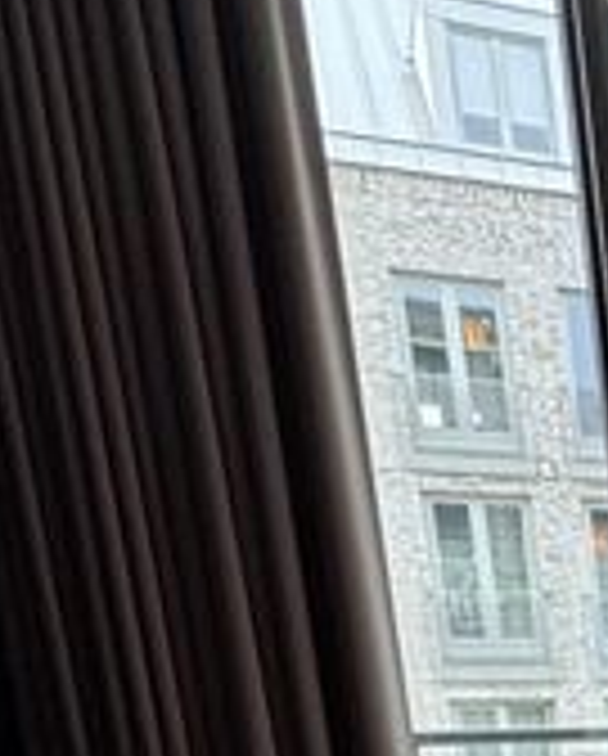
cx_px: 1401
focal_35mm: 52
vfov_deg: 28.7
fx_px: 1166
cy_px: 1008
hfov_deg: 16.0
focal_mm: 2.22
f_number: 2.2
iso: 100
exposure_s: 1/100
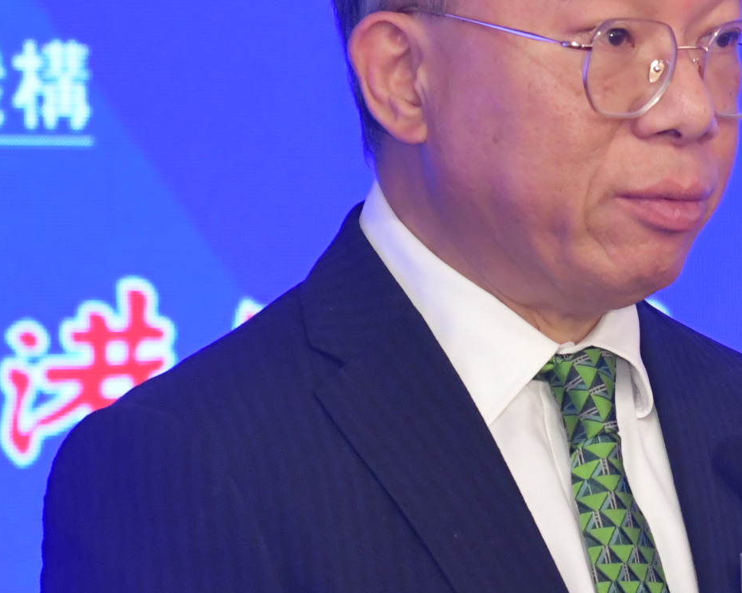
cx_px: 1025
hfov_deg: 3.4
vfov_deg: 2.8
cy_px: 357
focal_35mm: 560
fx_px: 12297
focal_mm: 135
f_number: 5
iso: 3200
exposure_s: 1/250
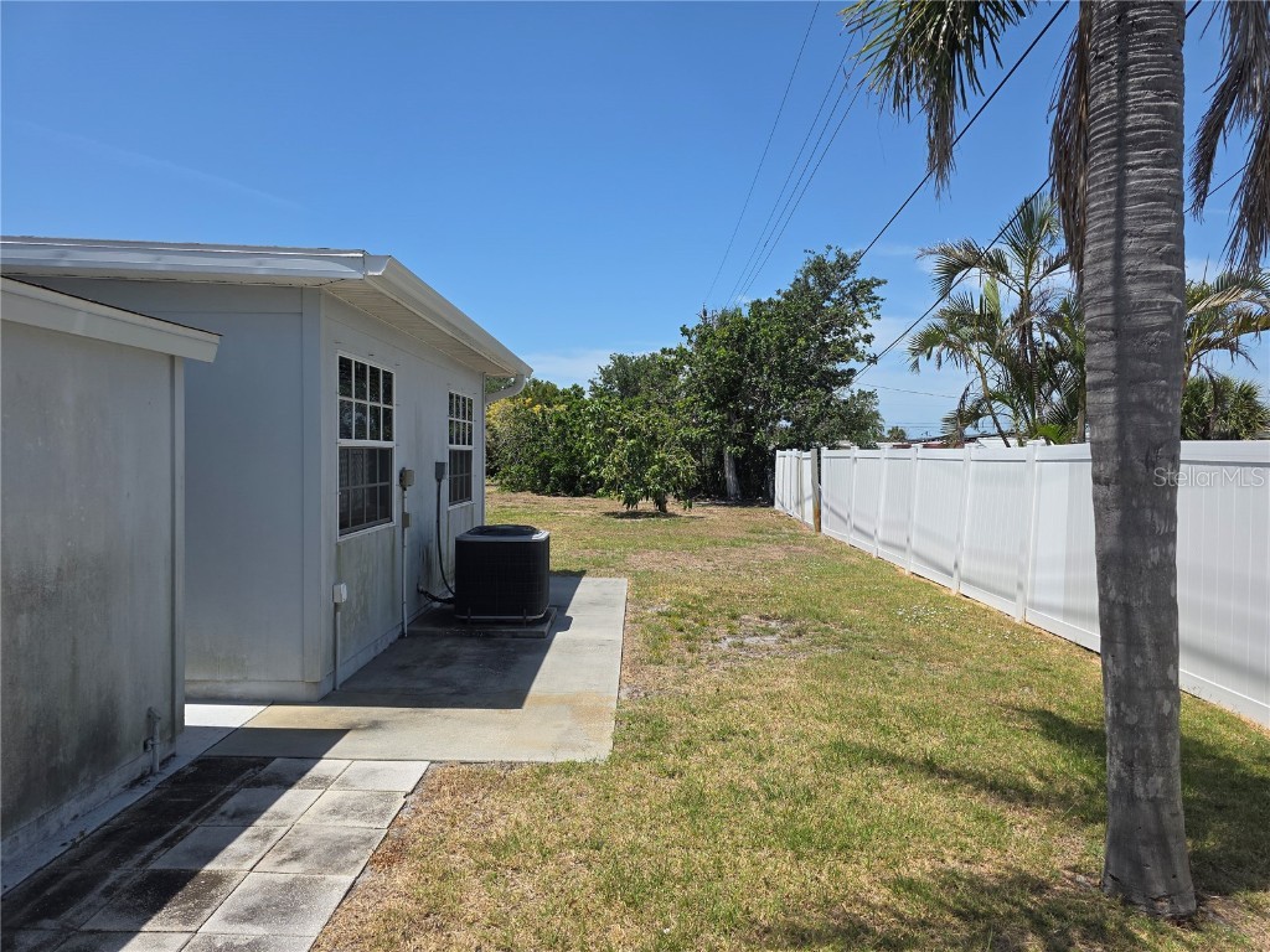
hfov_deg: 73.9
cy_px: 476
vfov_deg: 58.9
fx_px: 844
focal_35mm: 23
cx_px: 635
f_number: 1.7
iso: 12
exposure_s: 1/997
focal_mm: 6.3
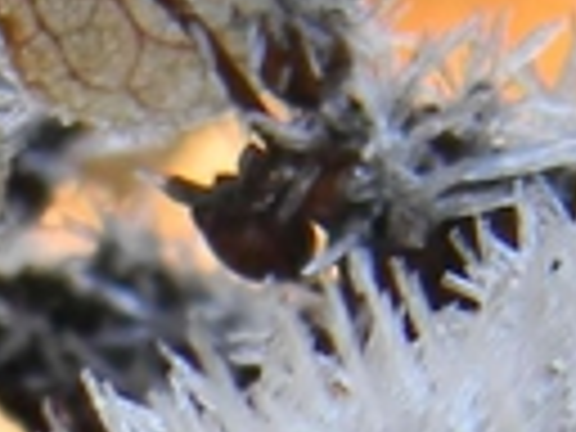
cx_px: -230
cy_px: 616
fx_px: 6639
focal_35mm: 399
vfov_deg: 3.7
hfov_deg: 4.9
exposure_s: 1/72.5
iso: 80
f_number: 4.3
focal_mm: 12.2
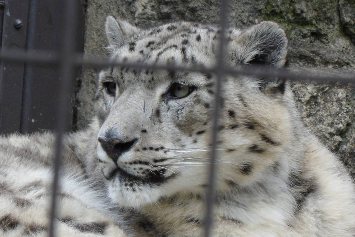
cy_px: 123
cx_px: 126
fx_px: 4763
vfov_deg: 2.8
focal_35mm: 483
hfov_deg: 4.3
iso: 80
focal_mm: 46.8
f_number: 5.9
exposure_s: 1/60
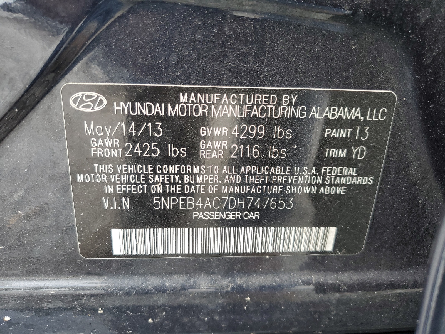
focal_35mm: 26
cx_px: 222
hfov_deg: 67.3
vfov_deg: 53.1
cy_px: 167
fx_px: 334
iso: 57
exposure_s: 1/120
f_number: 1.5
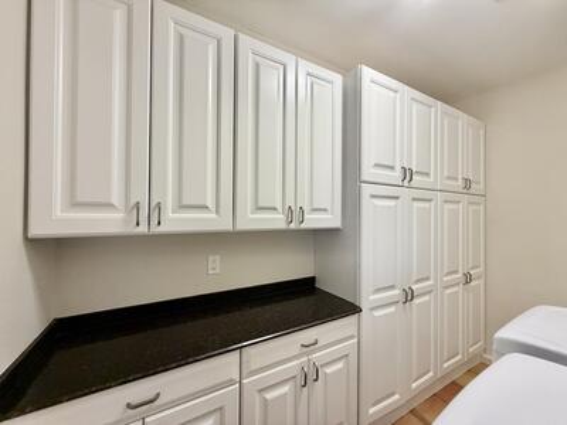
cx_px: 284
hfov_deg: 102.1
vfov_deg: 85.7
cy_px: 212
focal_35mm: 14
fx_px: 229
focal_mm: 2.22
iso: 250
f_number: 2.2
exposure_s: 1/120
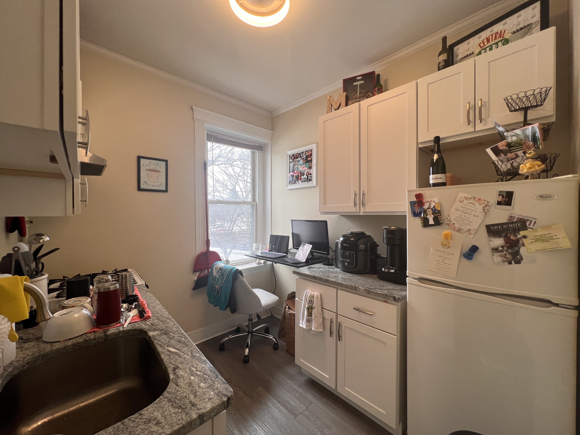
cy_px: 218
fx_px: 218
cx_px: 290
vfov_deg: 89.9
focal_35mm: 13
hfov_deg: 106.2
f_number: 1.8
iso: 64
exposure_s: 1/120
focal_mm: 1.57
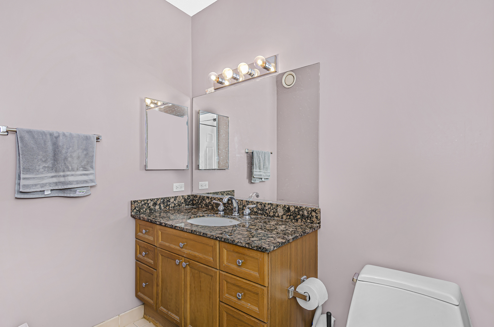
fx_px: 226
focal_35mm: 16
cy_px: 164
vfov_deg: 71.8
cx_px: 247
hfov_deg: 95.1
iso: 320
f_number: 6.3
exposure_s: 1/60
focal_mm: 11
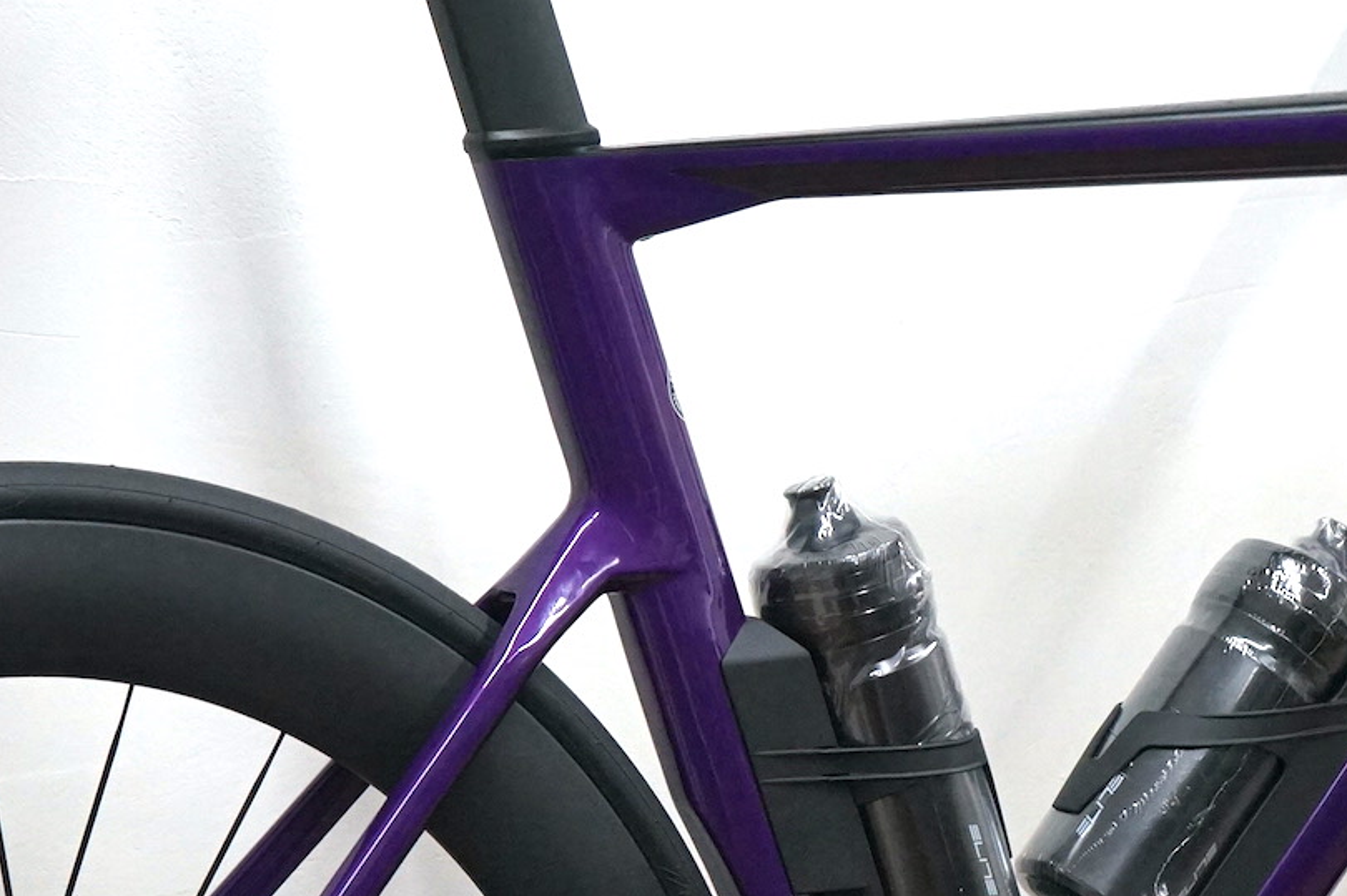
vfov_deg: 10.8
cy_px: 678
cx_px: 855
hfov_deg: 16.1
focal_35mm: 127
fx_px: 4749
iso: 2500
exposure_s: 1/160
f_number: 4.5
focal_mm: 49
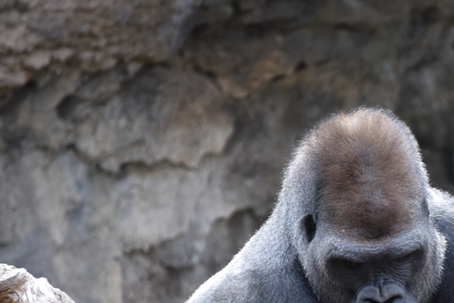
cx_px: 557
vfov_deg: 2.7
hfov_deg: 4.0
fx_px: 6473
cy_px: 295
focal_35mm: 513
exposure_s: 1/400
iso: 900
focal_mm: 180
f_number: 5
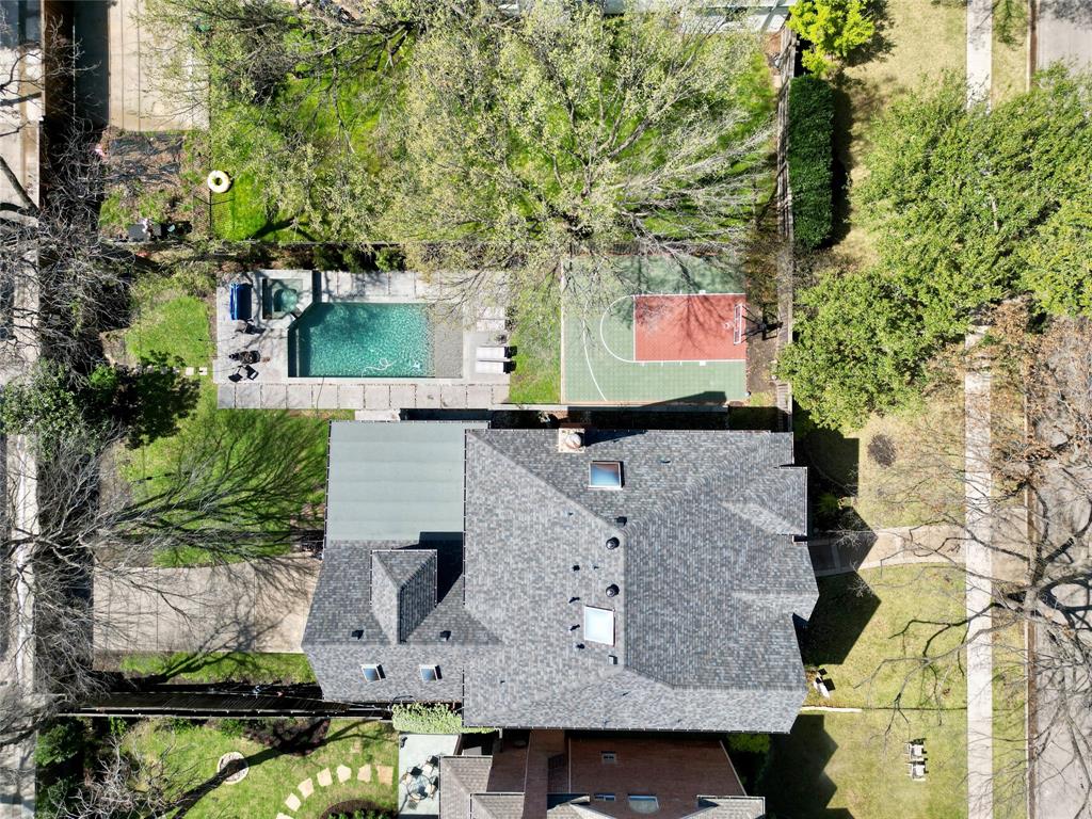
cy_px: 410
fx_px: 757
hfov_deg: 71.6
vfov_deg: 56.8
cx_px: 546
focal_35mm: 24
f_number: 1.7
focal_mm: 6.72
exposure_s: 1/1600
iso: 120
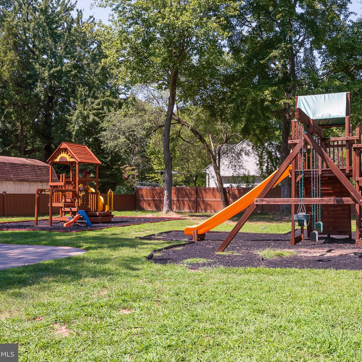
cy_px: 181
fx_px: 485
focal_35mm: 41
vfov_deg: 40.9
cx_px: 232
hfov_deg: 40.6
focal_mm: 32
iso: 400
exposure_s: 1/80
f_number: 16
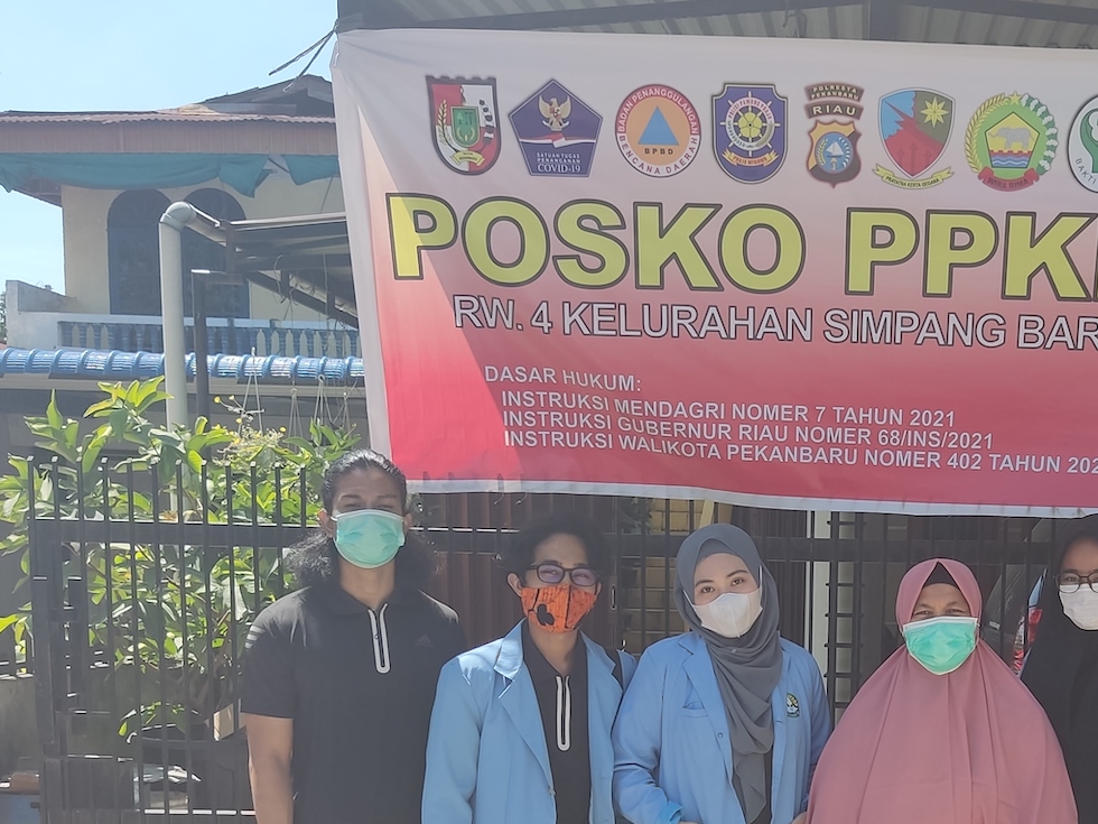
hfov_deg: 37.9
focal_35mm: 49
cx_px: 821
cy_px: 756
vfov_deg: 28.4
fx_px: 1554
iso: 50
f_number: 1.79
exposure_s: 1/876
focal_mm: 4.71
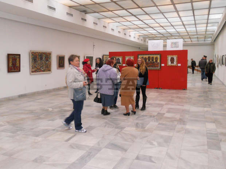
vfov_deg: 44.2
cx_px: 113
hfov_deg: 56.8
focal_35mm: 32
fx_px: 209
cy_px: 84
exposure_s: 1/25
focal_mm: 5.8
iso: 500
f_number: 3.5
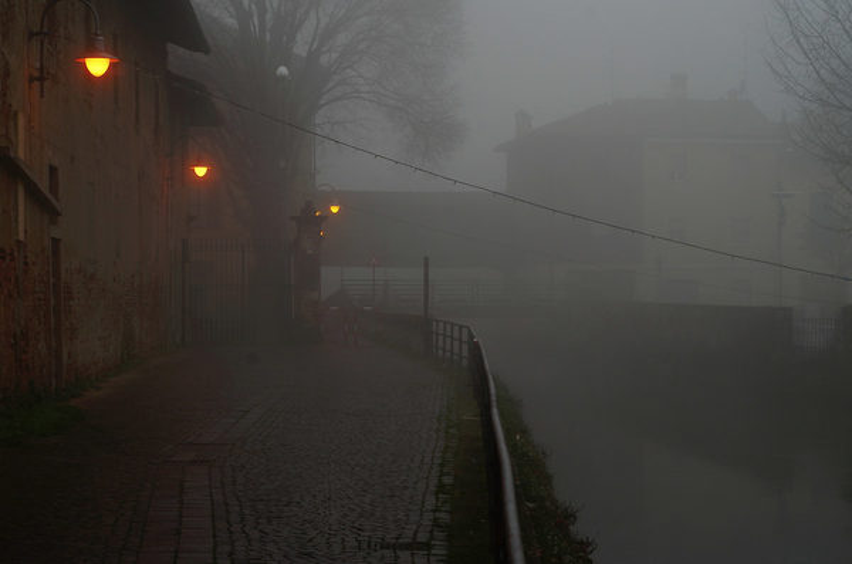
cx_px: 426
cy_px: 282
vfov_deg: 18.1
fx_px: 1771
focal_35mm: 75
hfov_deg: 27.1
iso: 140
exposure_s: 1/90
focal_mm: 50
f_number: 5.6
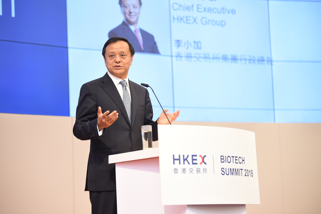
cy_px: 107
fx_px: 998
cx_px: 160
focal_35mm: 112
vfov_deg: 12.2
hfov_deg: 18.3
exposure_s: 1/160
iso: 1000
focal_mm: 112
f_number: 4.5
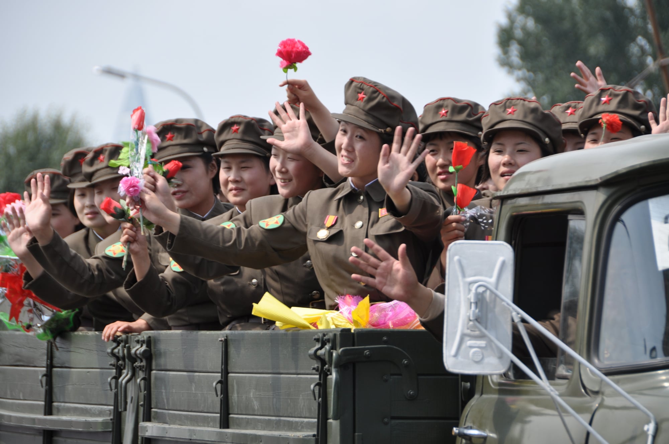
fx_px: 4176
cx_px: 334
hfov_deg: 9.2
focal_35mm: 225
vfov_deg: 6.1
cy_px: 222
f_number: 5.6
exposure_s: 1/500
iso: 200
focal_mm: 150
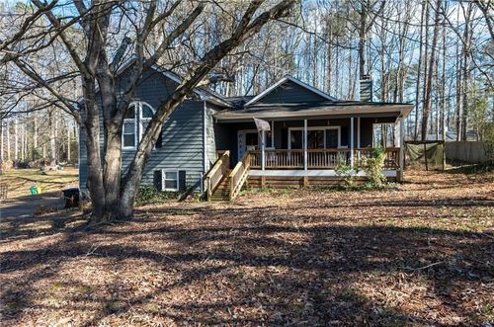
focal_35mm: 27
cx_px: 247
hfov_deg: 67.5
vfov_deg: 47.7
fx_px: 370
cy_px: 164
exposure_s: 1/1000
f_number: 9
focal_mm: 18
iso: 400
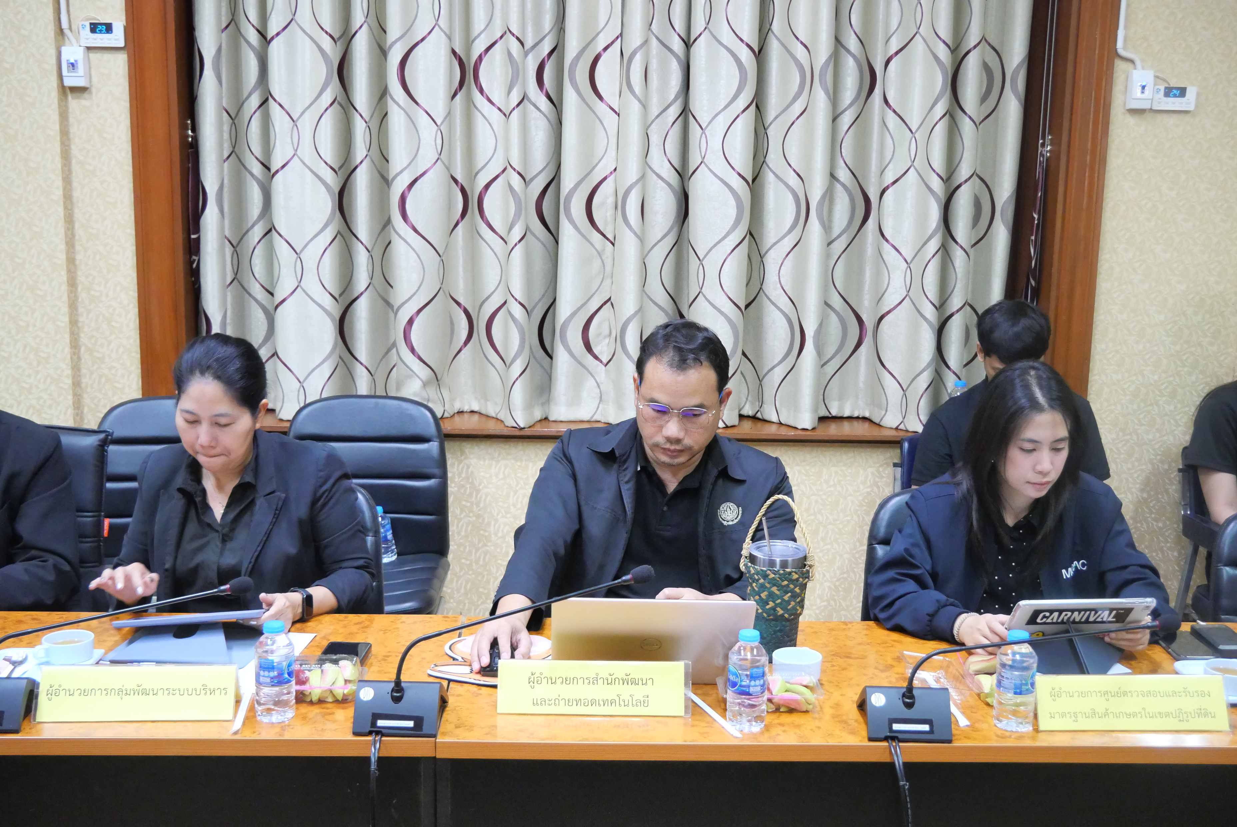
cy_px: 414
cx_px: 618
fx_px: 1410
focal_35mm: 41
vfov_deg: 32.7
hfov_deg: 47.4
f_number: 4.1
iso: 3200
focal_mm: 20
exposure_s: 1/25
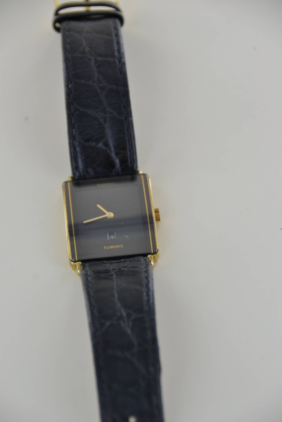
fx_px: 2731
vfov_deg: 8.9
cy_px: 211
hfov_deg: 5.9
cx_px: 141
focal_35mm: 232
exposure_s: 1/125
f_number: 8
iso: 400
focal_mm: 155
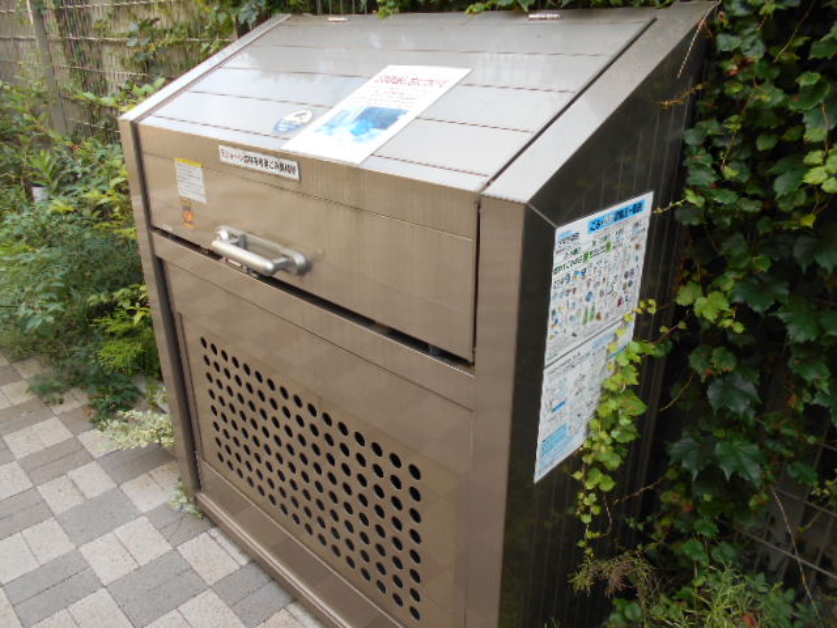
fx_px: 629
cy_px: 314
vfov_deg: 53.1
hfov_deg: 67.3
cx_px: 418
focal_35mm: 26
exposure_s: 1/100
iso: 80
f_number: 3.2
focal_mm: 4.6
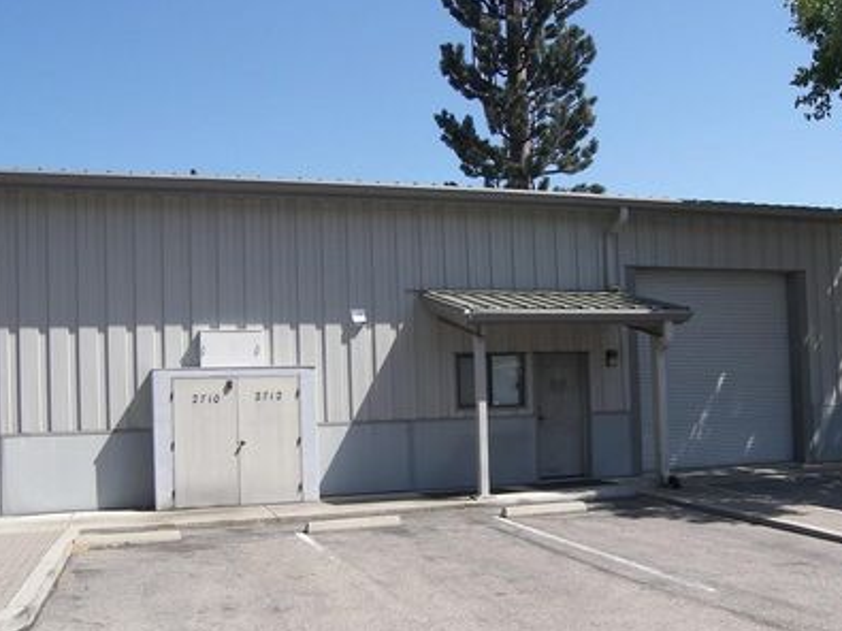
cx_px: 418
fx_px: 924
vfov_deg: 37.6
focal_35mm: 38
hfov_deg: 49.0
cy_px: 359
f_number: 3.2
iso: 50
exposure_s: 1/640
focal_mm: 6.3
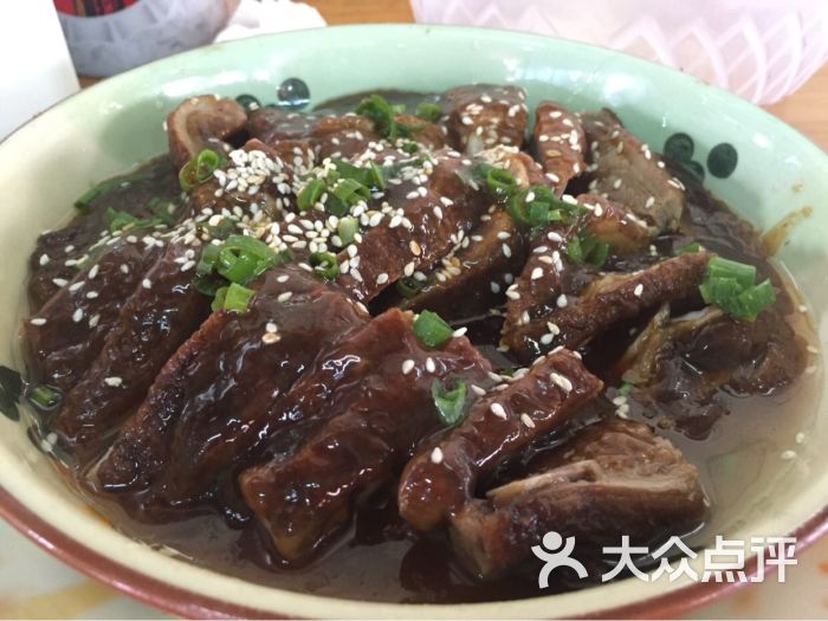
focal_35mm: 29
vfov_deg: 48.2
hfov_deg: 61.7
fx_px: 694
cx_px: 414
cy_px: 310
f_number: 2.2
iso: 250
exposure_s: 1/20
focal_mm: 4.15
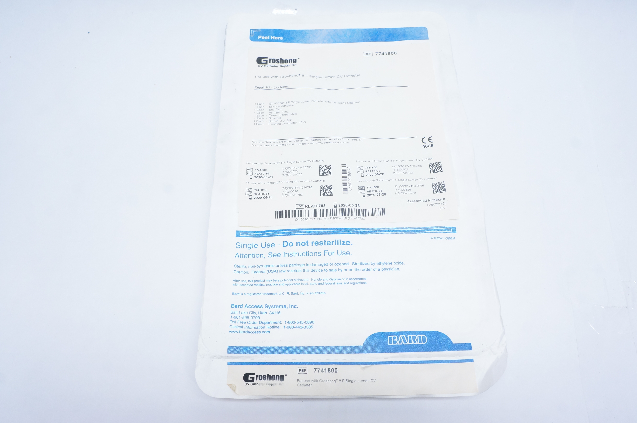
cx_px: 318
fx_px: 530
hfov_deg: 62.0
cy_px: 212
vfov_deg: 43.5
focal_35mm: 30
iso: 1600
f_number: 9
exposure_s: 1/50
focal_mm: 20
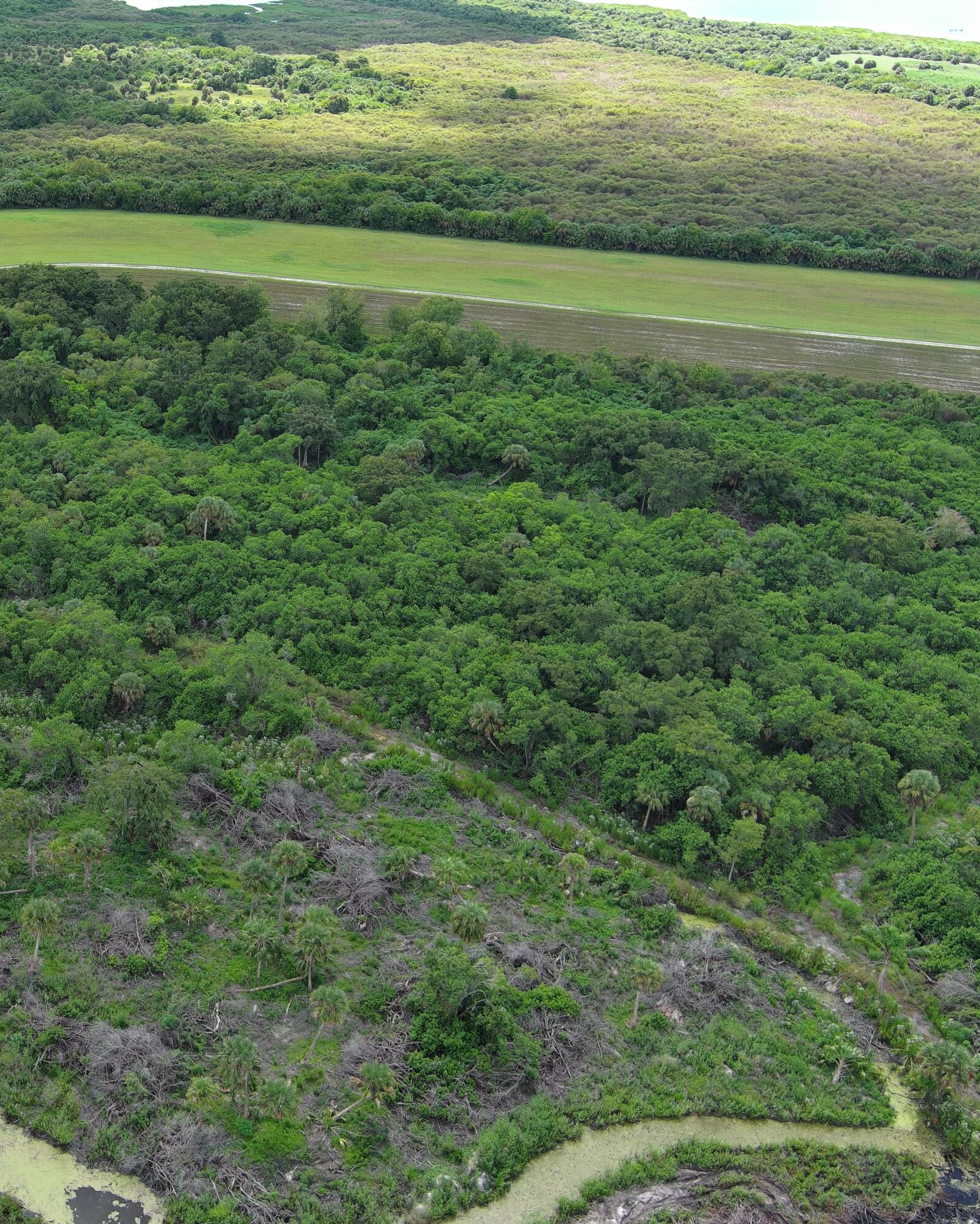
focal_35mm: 41
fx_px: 1486
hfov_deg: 34.2
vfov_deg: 44.8
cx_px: 70
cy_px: 614
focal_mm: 10.57
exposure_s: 1/360
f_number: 2.8
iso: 100
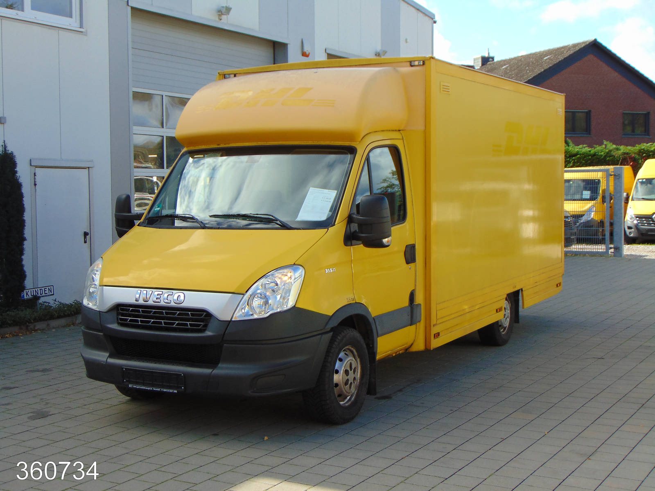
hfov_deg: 38.2
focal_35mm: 50
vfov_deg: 29.1
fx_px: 946
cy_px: 246
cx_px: 328
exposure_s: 1/200
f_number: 9
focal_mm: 9
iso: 80
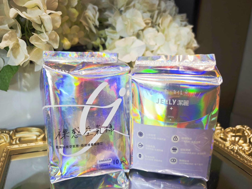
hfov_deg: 67.3
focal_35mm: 26
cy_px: 105
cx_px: 123
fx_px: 189
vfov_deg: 52.9
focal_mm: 8.72
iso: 250
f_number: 2
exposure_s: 1/60
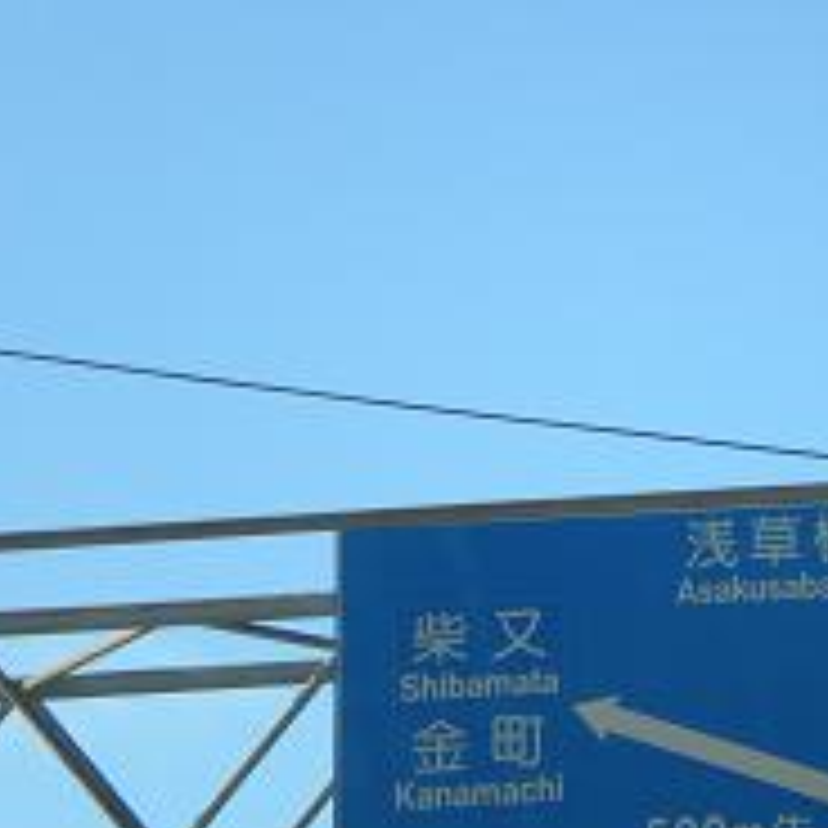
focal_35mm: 184
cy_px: 432
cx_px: 736
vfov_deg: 9.5
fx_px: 4979
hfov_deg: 9.5
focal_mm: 18.9
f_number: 5.9
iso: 142
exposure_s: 1/500
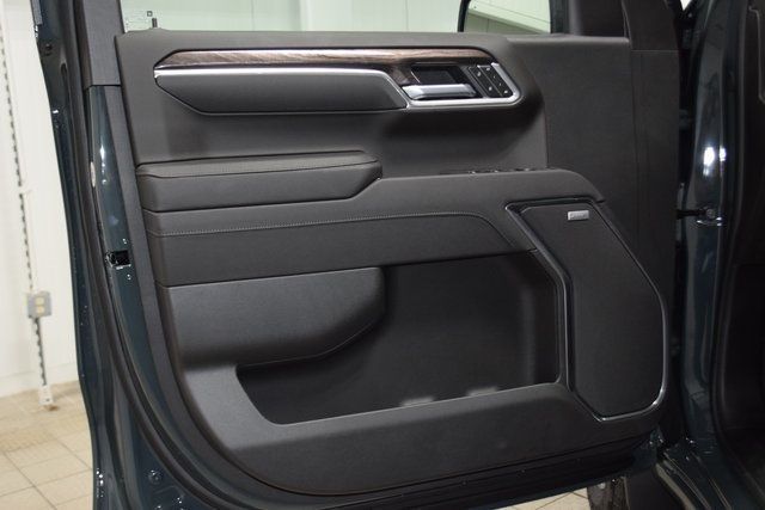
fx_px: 829
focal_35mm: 39
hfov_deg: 49.5
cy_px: 255
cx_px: 382
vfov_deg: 34.2
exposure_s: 1/60
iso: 1600
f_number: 4.2
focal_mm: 26
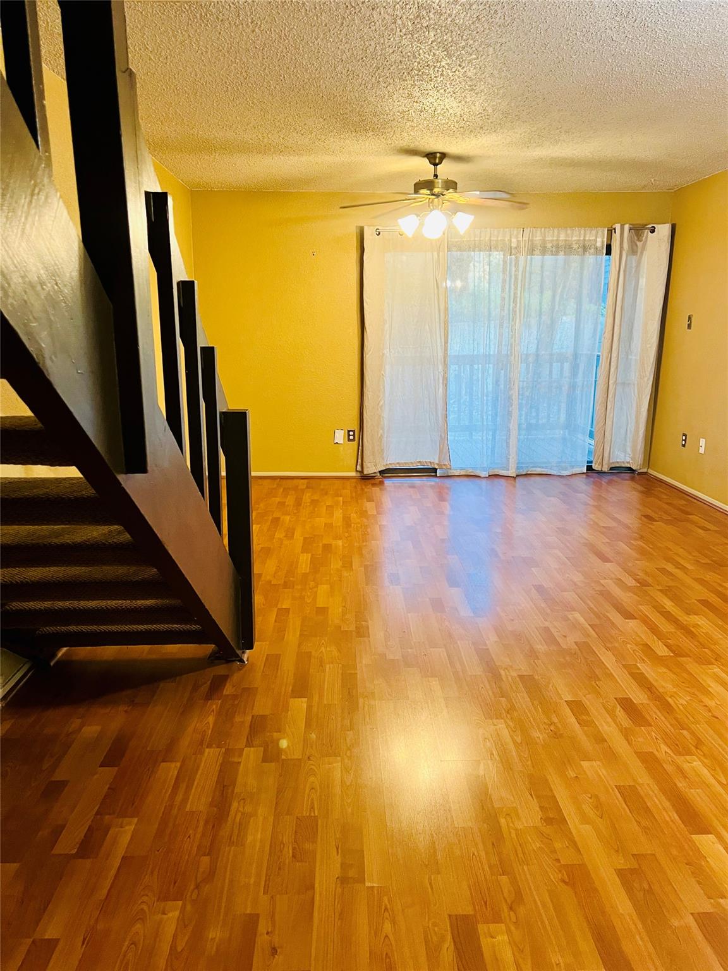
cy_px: 486
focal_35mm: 26
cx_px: 364
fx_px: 729
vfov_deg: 67.3
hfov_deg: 53.1
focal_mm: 5.7
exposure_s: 1/60
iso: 250
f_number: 1.5
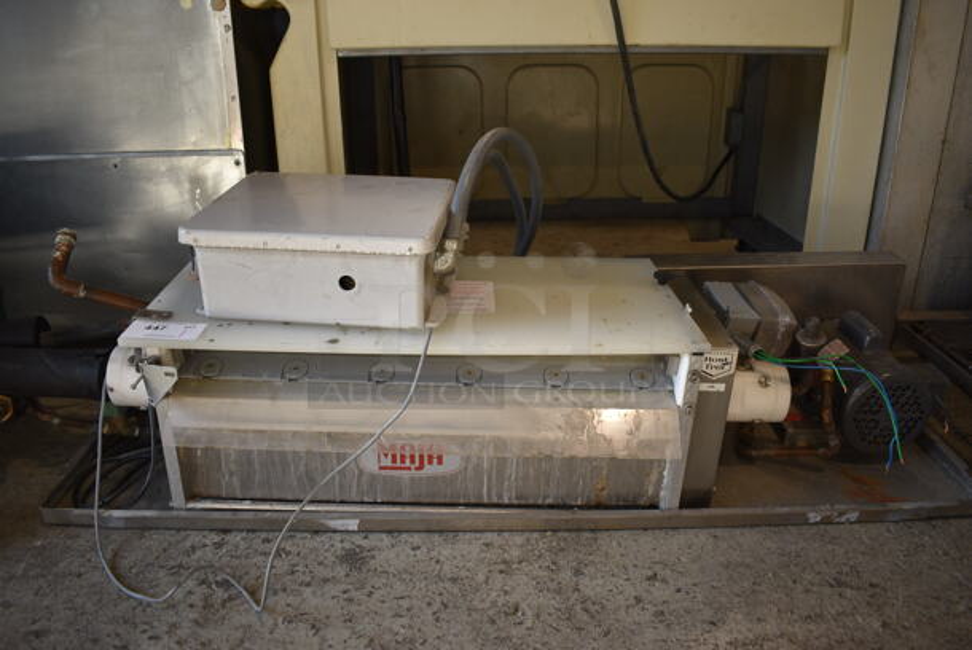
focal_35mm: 27
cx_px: 486
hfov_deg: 67.3
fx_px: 730
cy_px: 325
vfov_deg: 48.0
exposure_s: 1/250
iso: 500
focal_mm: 18
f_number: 3.5
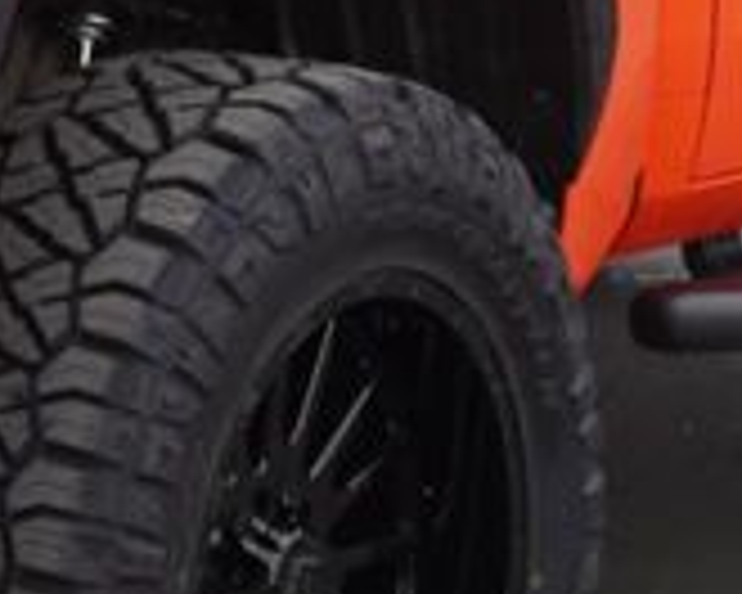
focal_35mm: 254
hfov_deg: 7.5
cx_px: -193
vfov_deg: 6.1
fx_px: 5576
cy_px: -32
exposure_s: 1/100
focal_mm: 29
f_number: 5.6
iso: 100
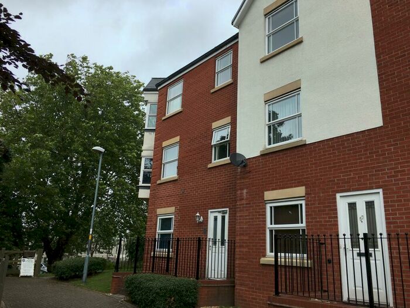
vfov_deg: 48.2
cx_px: 205
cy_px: 154
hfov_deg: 61.7
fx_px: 343
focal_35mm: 29
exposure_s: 1/884
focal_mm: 4.15
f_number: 2.2
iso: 25
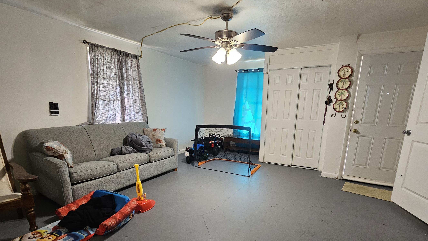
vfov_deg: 66.0
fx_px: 182
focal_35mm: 16
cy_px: 151
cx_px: 219
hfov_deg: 99.4
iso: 250
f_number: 2.2
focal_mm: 2.2
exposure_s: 1/60
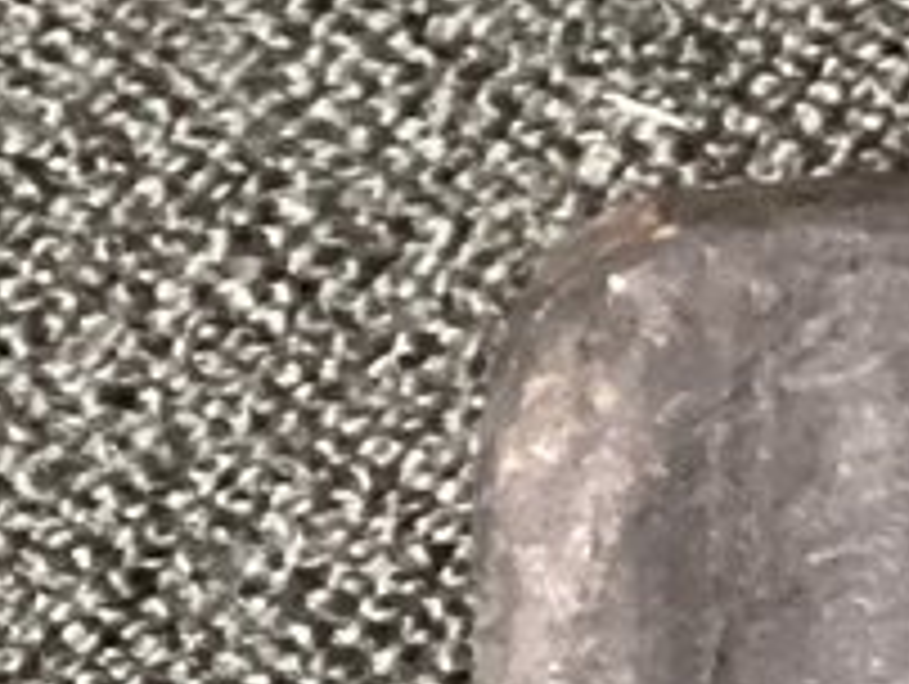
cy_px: -803
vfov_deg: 6.2
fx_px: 6099
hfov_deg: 7.3
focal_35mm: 232
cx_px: 3017
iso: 500
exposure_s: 1/30
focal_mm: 3.3
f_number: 2.4
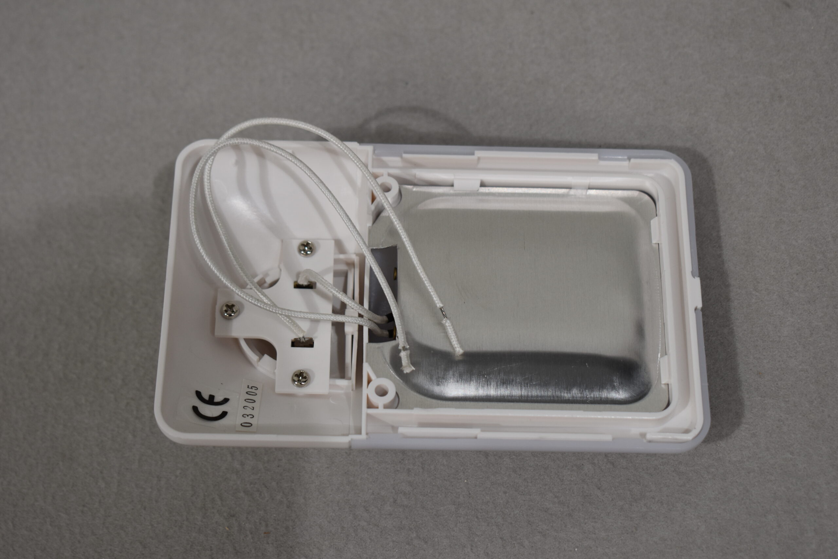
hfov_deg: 28.1
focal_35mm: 72
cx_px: 419
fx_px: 1676
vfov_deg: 18.9
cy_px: 280
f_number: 5.6
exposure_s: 1/125
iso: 320
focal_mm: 48
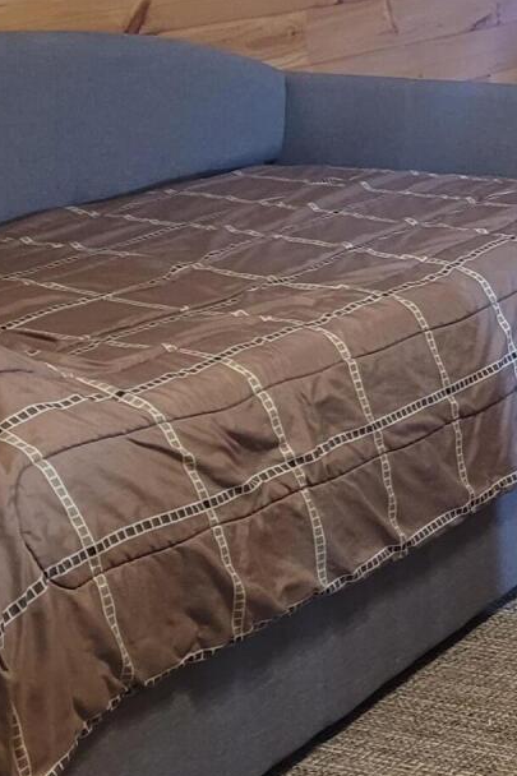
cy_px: 189
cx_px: 800
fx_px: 1918
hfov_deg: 14.2
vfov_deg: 22.6
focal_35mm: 89
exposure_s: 1/40
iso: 250
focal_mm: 5.4
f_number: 1.8
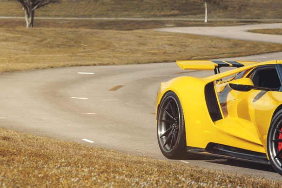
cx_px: 250
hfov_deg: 7.3
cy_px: -13
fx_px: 2209
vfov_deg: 4.9
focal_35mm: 282
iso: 100
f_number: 6.3
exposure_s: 1/400
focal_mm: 89
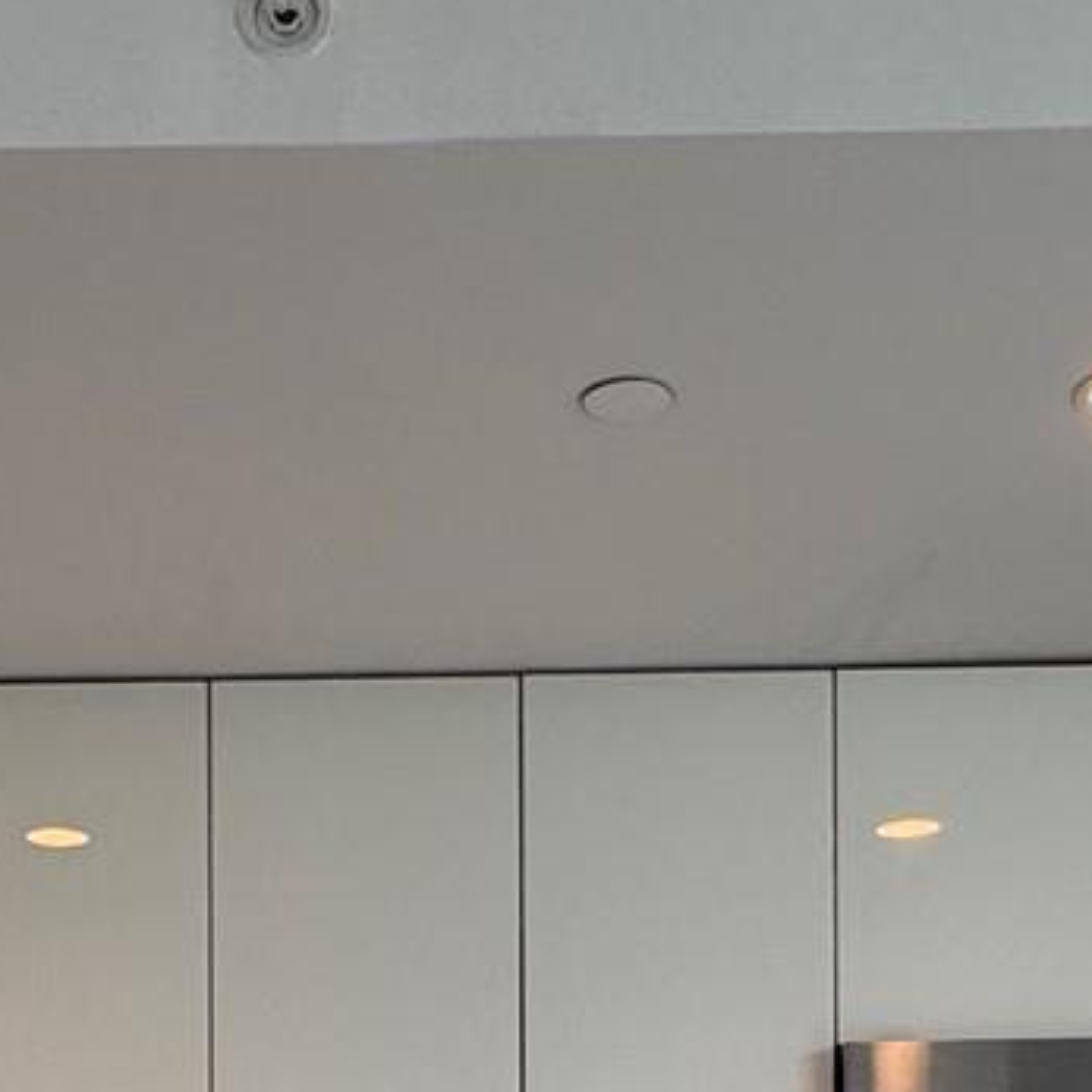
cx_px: 434
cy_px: 1545
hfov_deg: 23.6
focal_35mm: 73
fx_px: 2605
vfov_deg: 20.8
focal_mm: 2.22
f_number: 2.2
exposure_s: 1/130
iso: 40
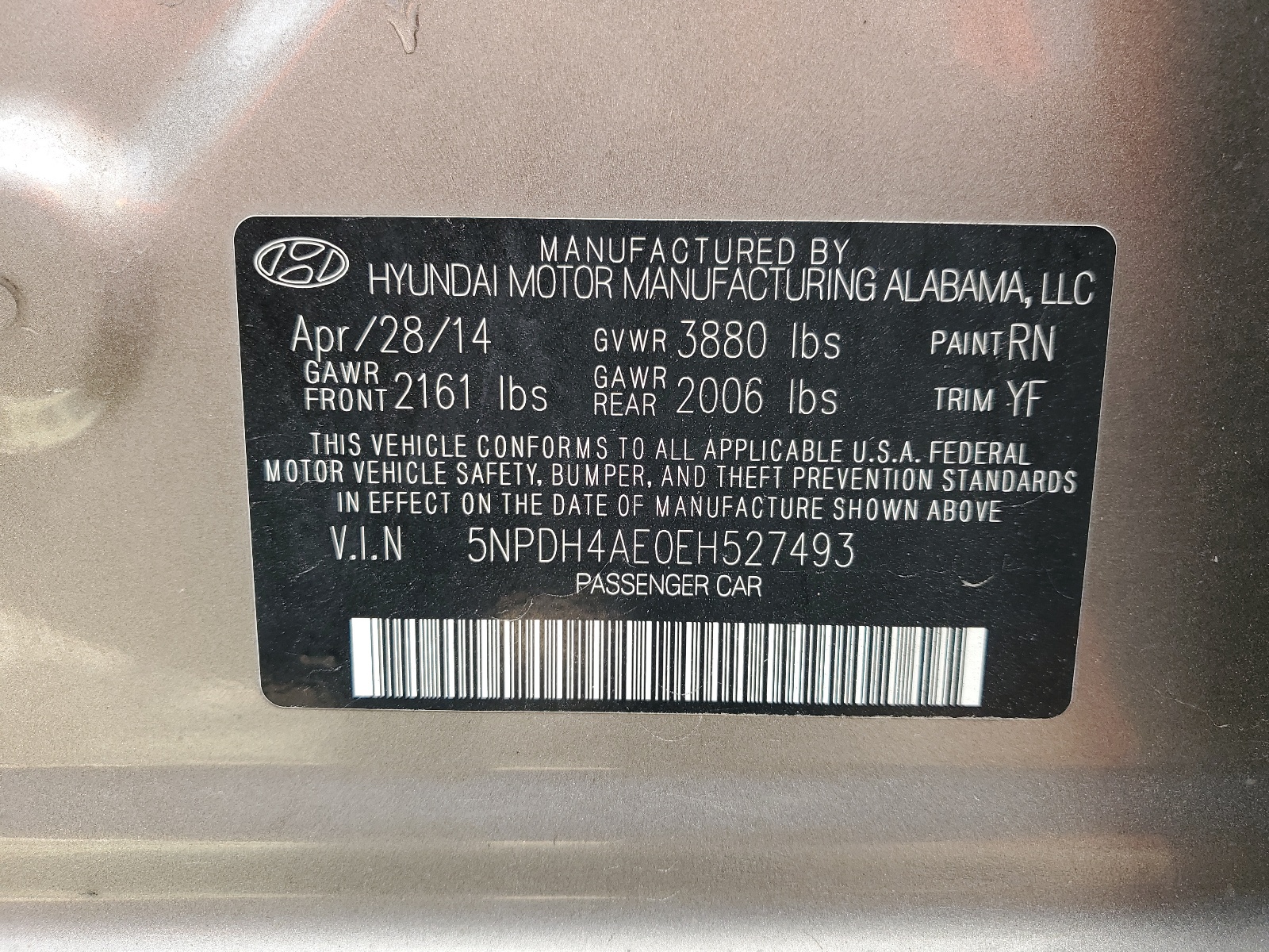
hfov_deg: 67.3
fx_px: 953
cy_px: 476
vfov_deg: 53.1
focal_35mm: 26
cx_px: 634
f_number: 1.5
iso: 50
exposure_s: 1/200
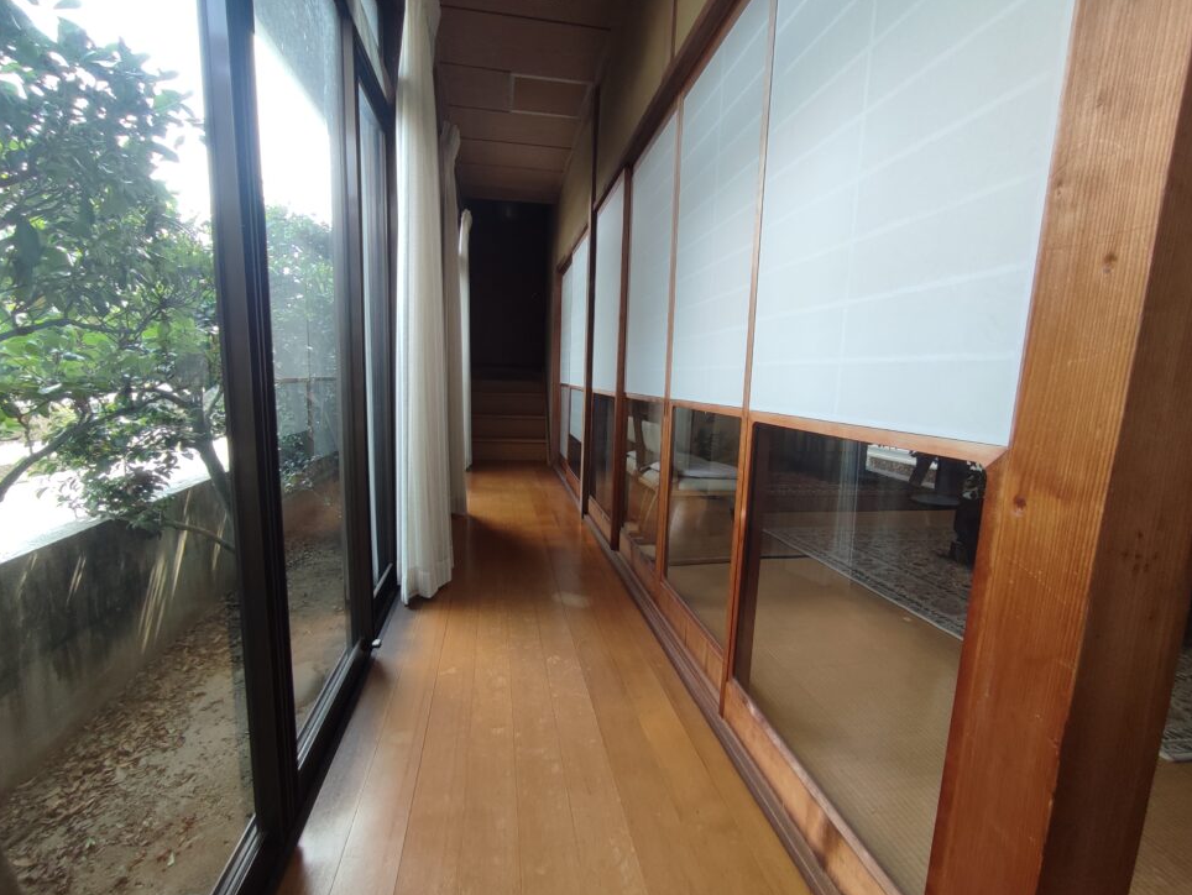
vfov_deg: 74.7
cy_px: 472
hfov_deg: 91.0
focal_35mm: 17
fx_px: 586
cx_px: 581
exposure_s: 1/100
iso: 67
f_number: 2.2
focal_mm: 1.65
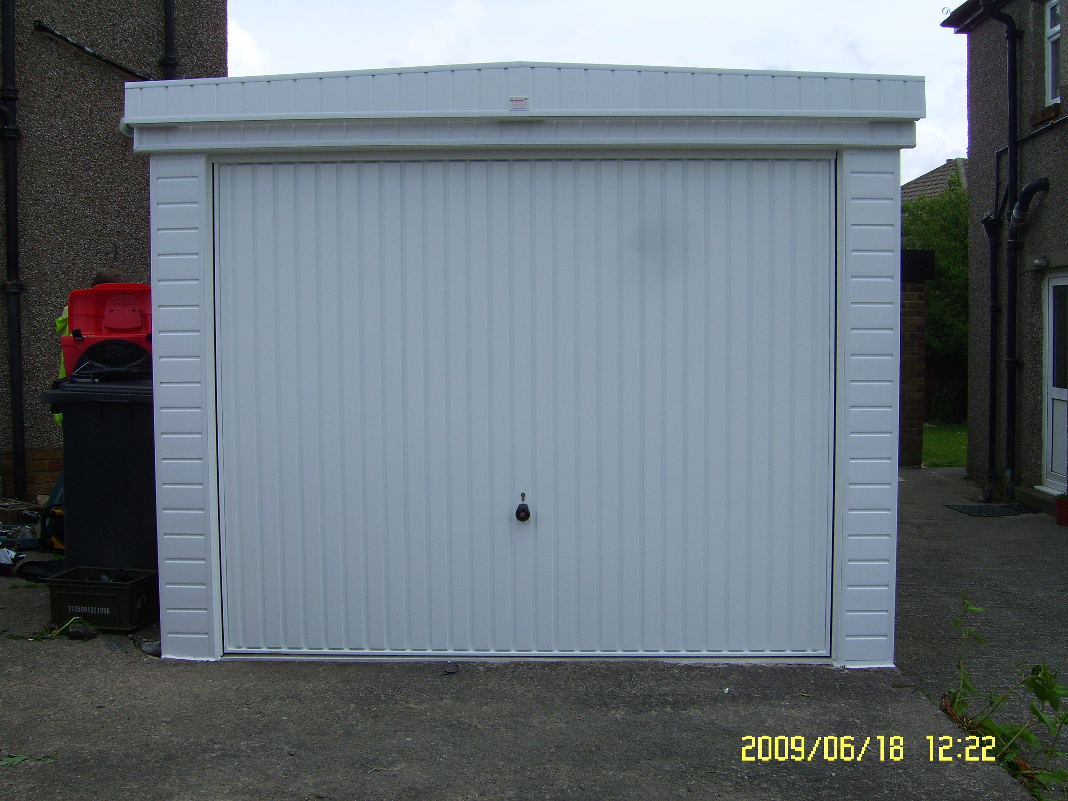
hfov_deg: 49.0
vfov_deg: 37.7
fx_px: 1172
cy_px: 400
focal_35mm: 38
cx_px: 534
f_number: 6.4
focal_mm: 7.8
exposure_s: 1/320
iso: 50
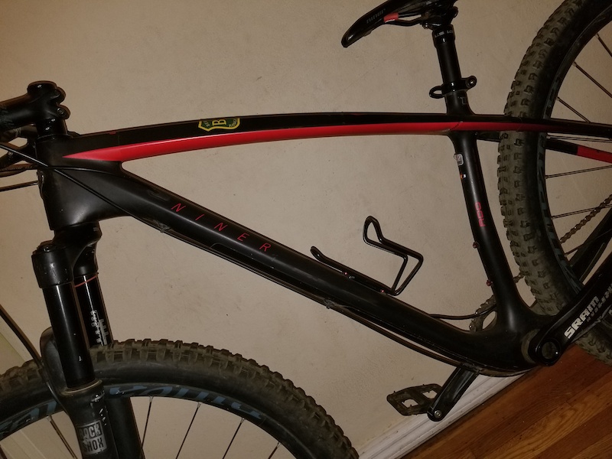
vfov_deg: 53.1
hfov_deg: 67.3
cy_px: 230
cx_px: 306
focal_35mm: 26
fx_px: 460
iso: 80
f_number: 1.7
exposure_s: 1/43
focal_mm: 4.3
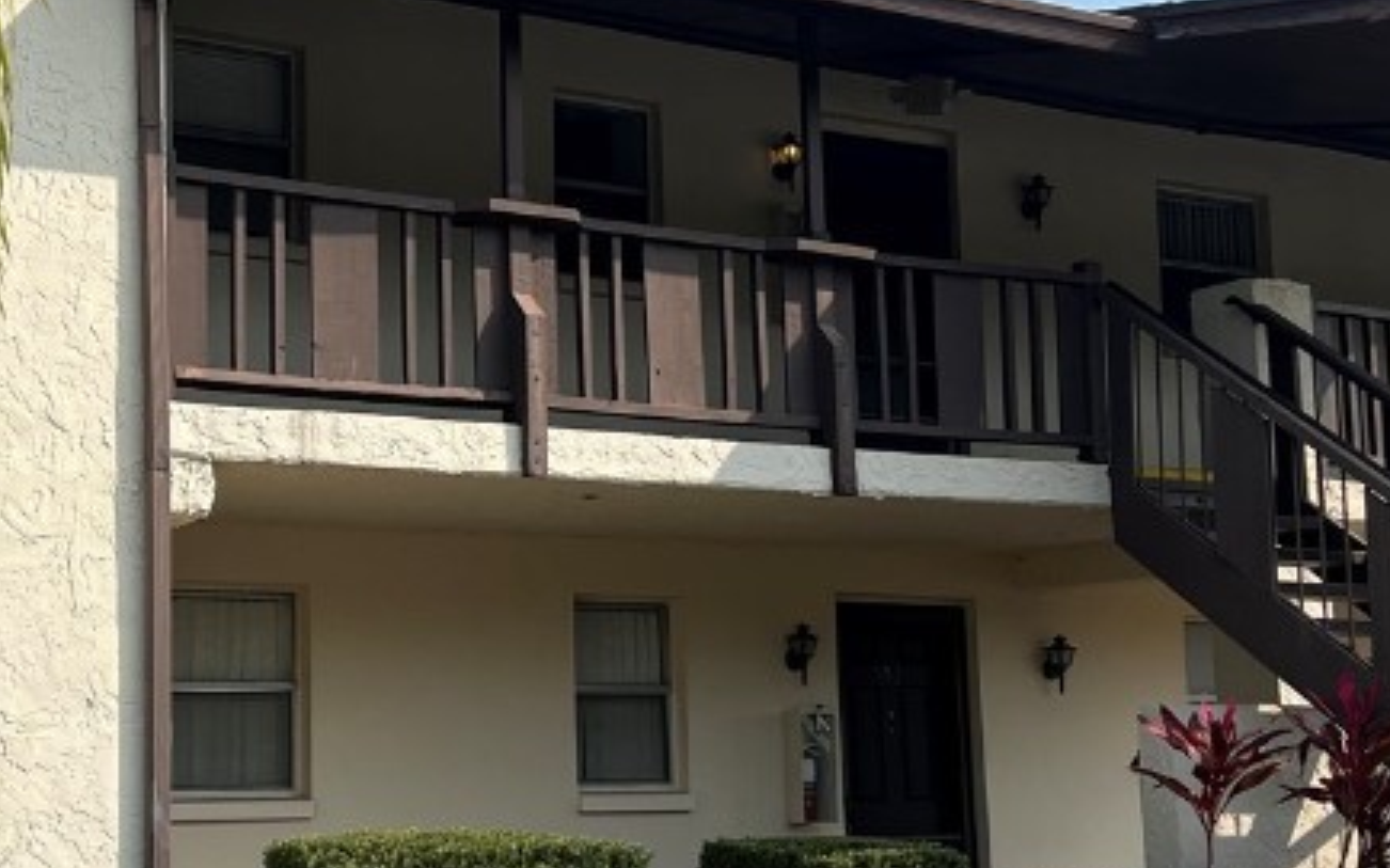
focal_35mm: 65
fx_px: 2462
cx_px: 509
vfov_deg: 20.0
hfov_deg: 31.4
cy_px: 429
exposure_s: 1/5076
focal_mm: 5.7
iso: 50
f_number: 1.5
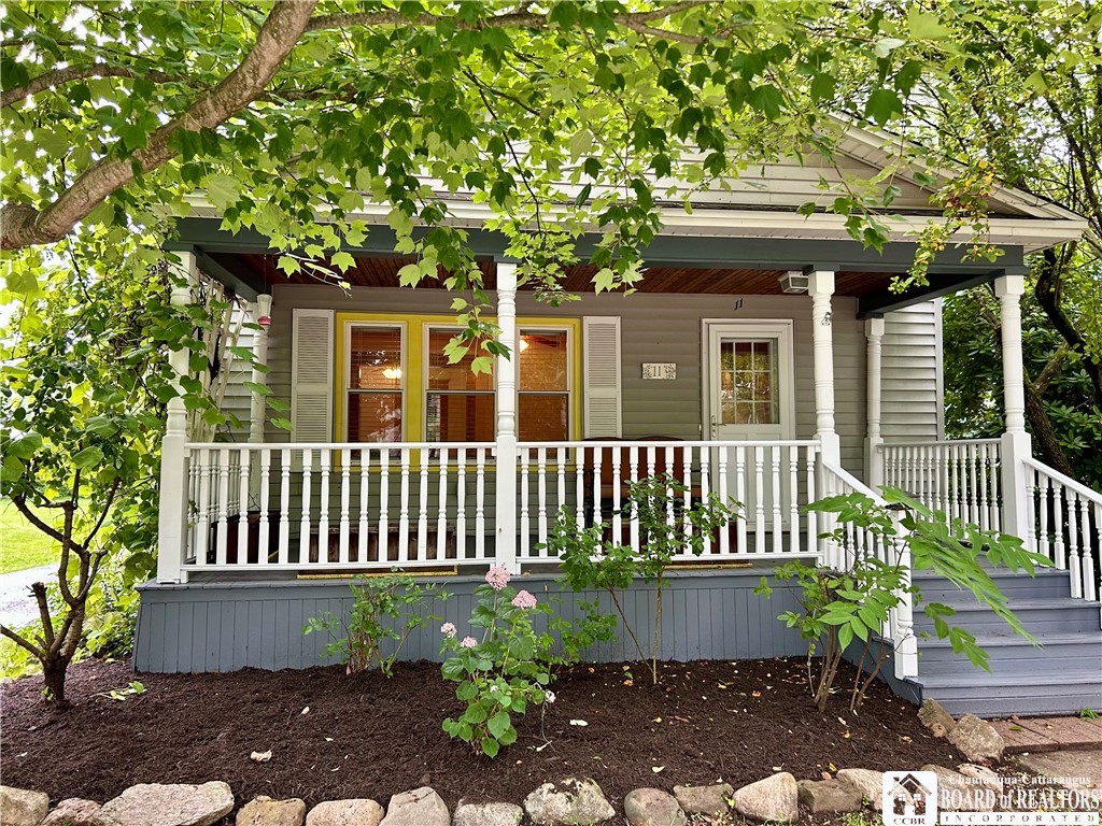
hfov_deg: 67.3
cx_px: 551
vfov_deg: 53.1
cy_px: 413
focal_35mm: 26
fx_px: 828
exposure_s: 1/113
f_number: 1.5
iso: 125
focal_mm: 5.7
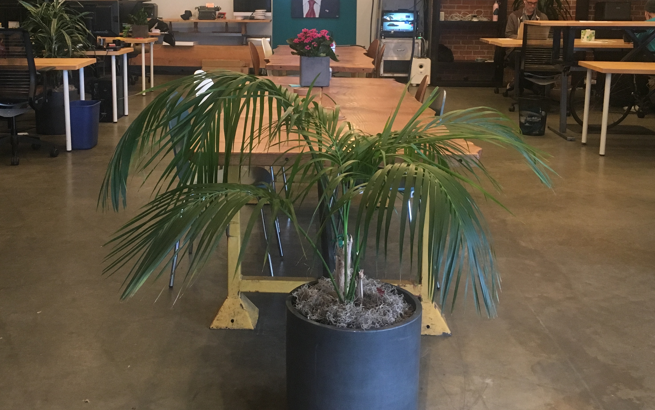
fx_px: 750
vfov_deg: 30.0
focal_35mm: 42
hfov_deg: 47.1
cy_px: 100
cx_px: 281
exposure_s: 1/30
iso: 125
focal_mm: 4.15
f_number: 2.2
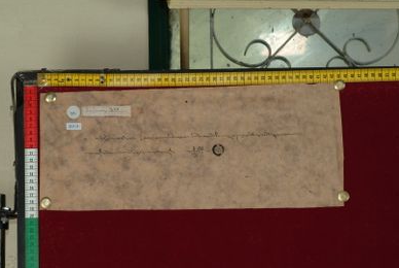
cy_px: 142
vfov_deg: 11.8
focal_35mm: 117
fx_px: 1295
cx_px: 162
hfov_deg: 17.5
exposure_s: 1/20
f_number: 13
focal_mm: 59
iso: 160
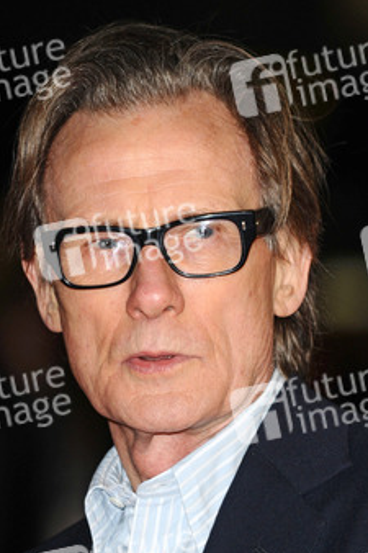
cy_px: 324
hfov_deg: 4.2
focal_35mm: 329
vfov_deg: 6.3
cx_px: 166
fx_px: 5043
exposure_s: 1/200
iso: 320
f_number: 4.5
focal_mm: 185
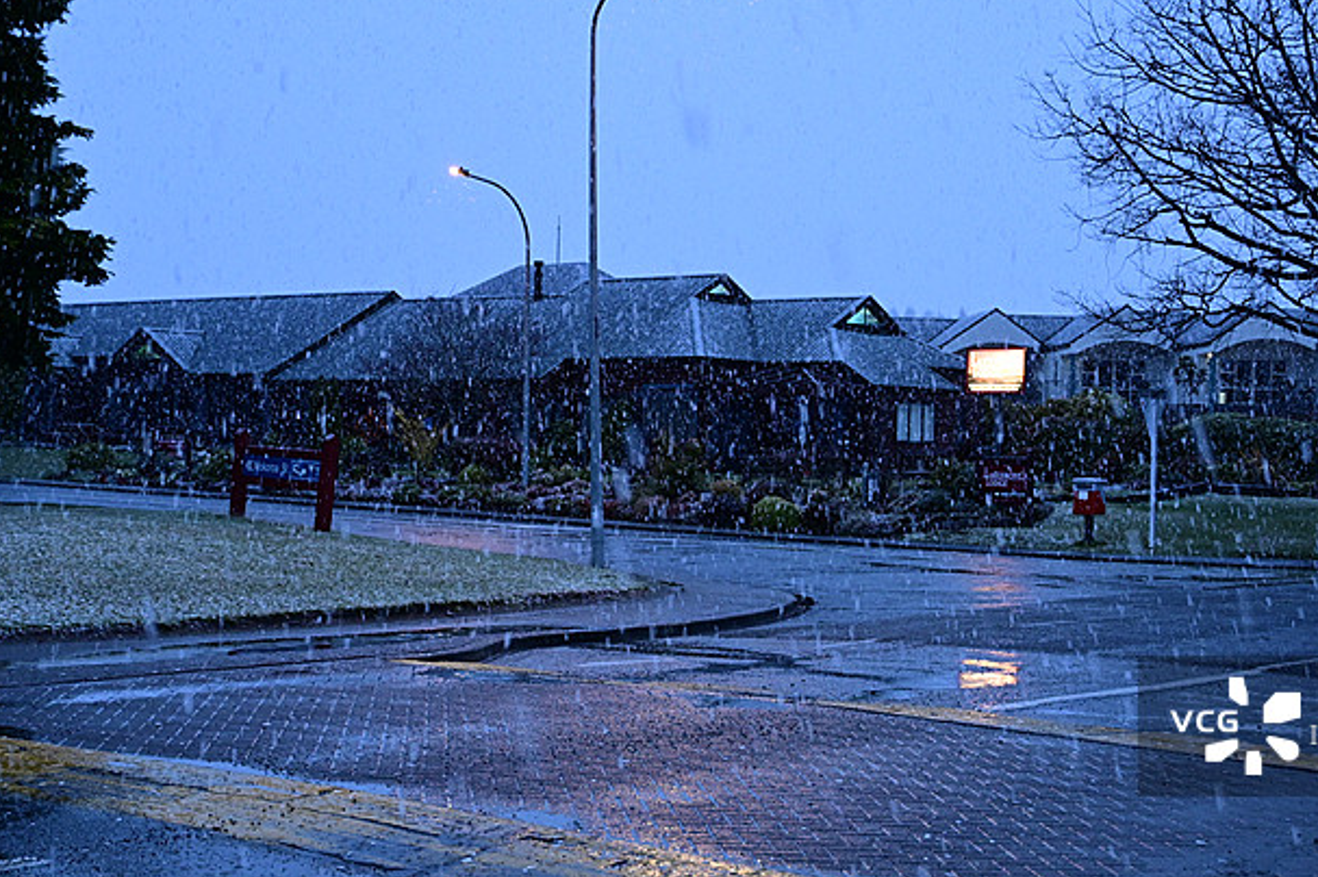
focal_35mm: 58
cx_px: 753
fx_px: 2122
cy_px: 458
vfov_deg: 23.4
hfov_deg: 34.4
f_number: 4
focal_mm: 44
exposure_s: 1/50
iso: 2000
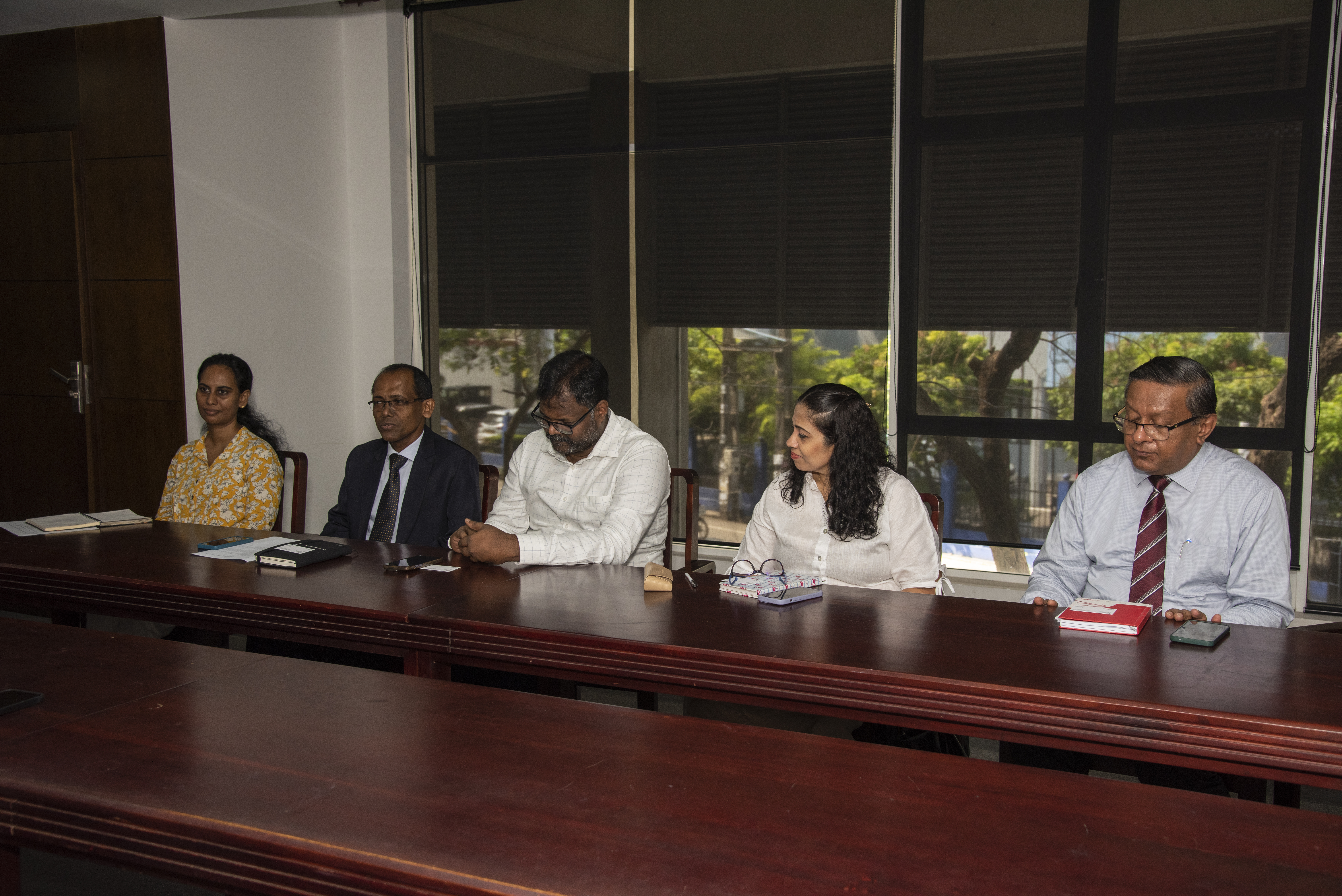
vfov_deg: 37.9
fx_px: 1305
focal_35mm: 35
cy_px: 448
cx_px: 671
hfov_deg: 54.4
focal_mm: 35
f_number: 5.6
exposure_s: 1/125
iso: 400
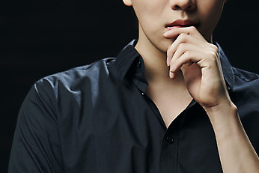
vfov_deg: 5.3
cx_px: 144
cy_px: 26
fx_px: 1871
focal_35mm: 260
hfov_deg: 7.9
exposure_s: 1/125
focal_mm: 150
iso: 64
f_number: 4
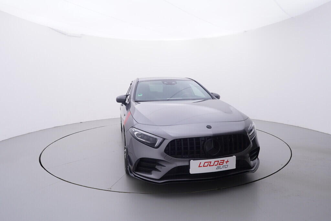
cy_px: 110
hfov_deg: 77.3
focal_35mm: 22
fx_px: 207
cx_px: 166
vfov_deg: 56.2
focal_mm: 15
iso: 200
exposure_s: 1/80
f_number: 5
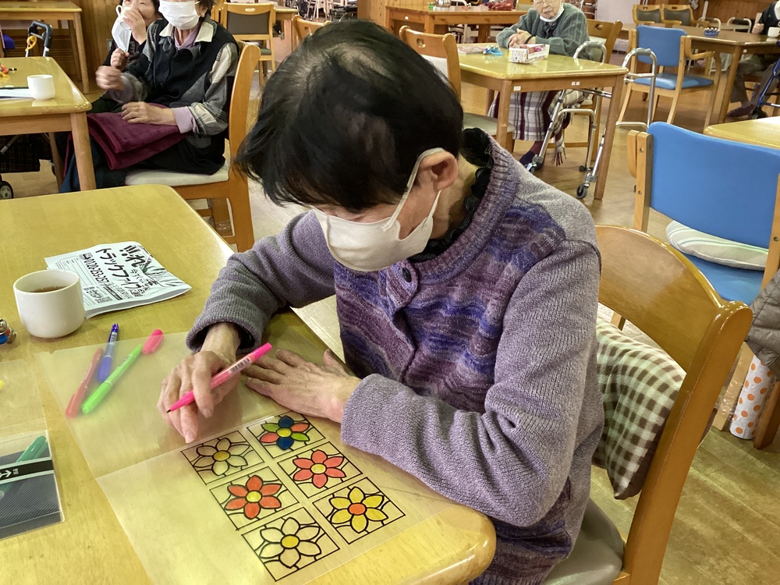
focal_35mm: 31
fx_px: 699
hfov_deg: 58.4
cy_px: 292
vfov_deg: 45.4
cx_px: 390
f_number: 2.4
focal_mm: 3.3
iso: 250
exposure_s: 1/40
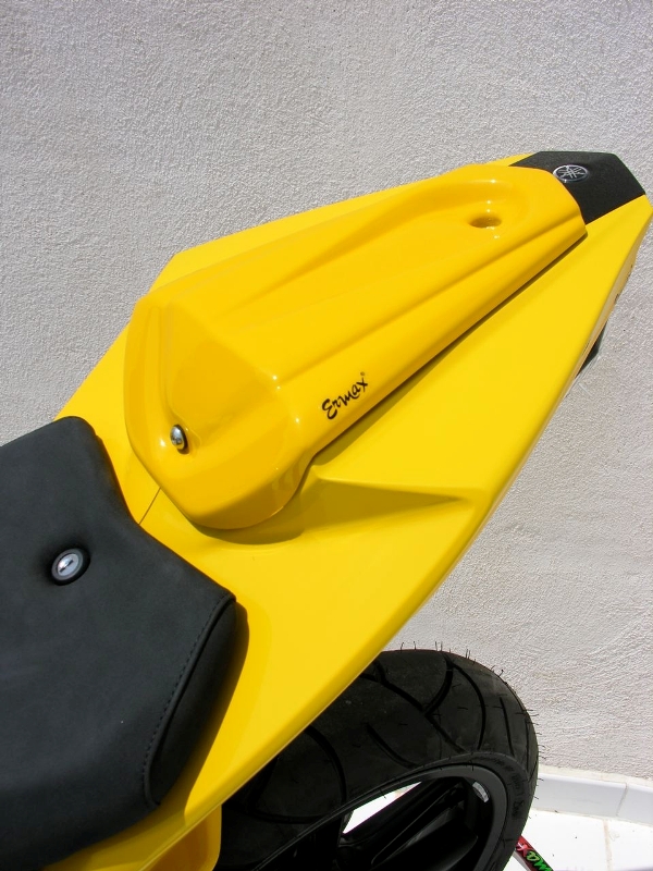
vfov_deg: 52.6
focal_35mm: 35
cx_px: 326
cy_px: 436
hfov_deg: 40.7
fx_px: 880
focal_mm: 8.9
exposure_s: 1/280
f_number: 7.1
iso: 50
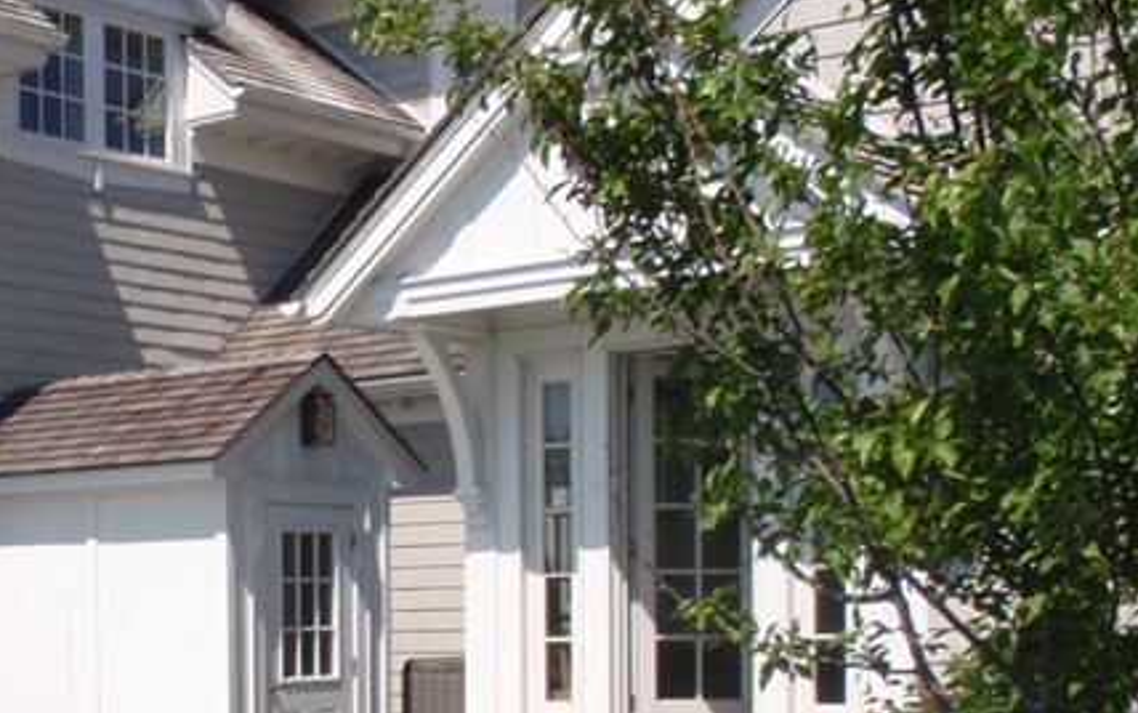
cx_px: -136
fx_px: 2203
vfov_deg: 18.0
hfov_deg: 26.5
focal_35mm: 71
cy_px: 673
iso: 64
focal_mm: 5
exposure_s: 1/125
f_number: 8
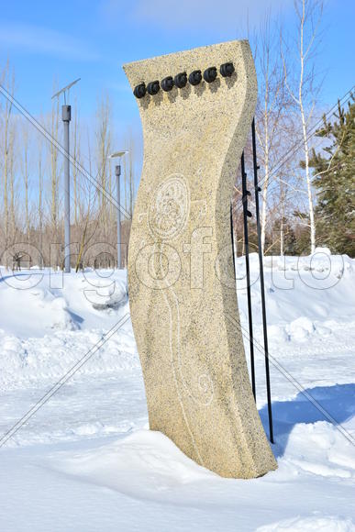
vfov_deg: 28.1
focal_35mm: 72
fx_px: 1064
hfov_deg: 18.9
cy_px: 266
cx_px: 178
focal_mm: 48
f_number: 11
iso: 100
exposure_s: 1/500
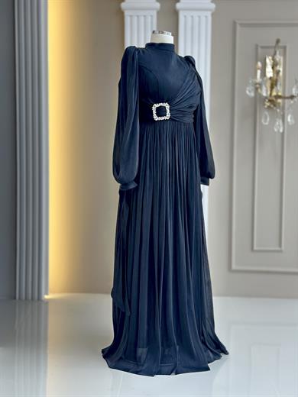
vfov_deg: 39.7
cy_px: 198
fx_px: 551
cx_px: 149
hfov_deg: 30.3
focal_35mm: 48
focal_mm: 6.86
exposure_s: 1/171
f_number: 1.78
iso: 100
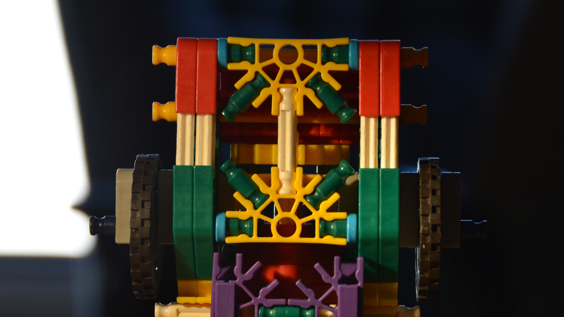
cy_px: 250
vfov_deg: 3.8
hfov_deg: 6.8
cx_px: 280
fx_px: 4726
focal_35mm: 316
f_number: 5.6
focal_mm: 150
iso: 720
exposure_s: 1/250
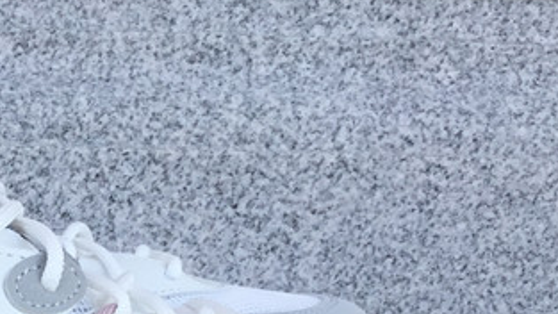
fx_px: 1435
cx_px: -55
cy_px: 563
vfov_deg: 11.6
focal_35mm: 97
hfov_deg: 20.9
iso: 25
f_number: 2.4
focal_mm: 3.3
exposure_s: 1/384
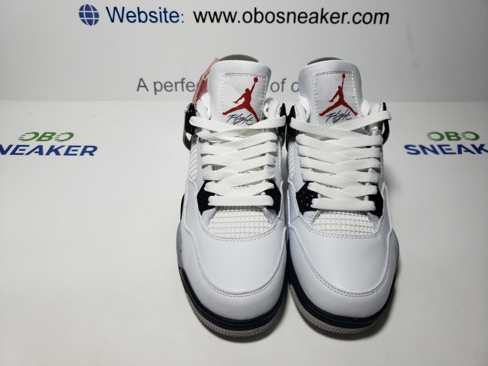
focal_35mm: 26
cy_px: 183
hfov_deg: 67.3
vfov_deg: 53.1
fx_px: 367
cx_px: 244
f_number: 1.5
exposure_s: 1/572
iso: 50
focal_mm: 4.3
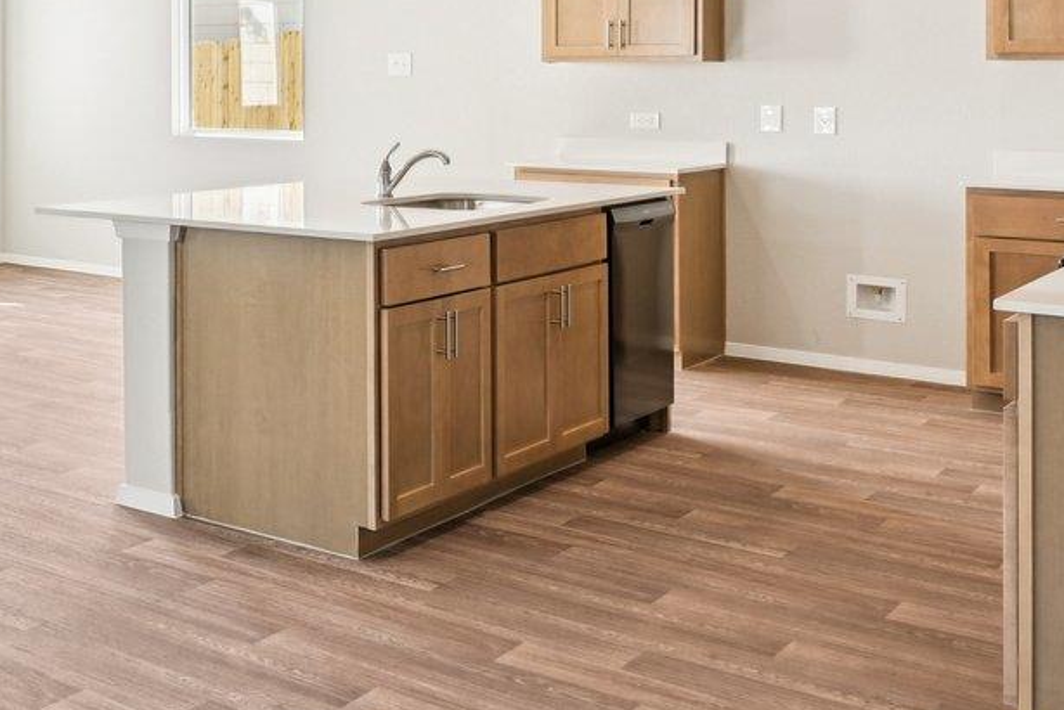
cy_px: 55
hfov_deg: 31.6
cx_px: -277
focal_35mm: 50
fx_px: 1478
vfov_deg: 26.0
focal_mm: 15
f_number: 6.7
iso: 100
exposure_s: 1/20
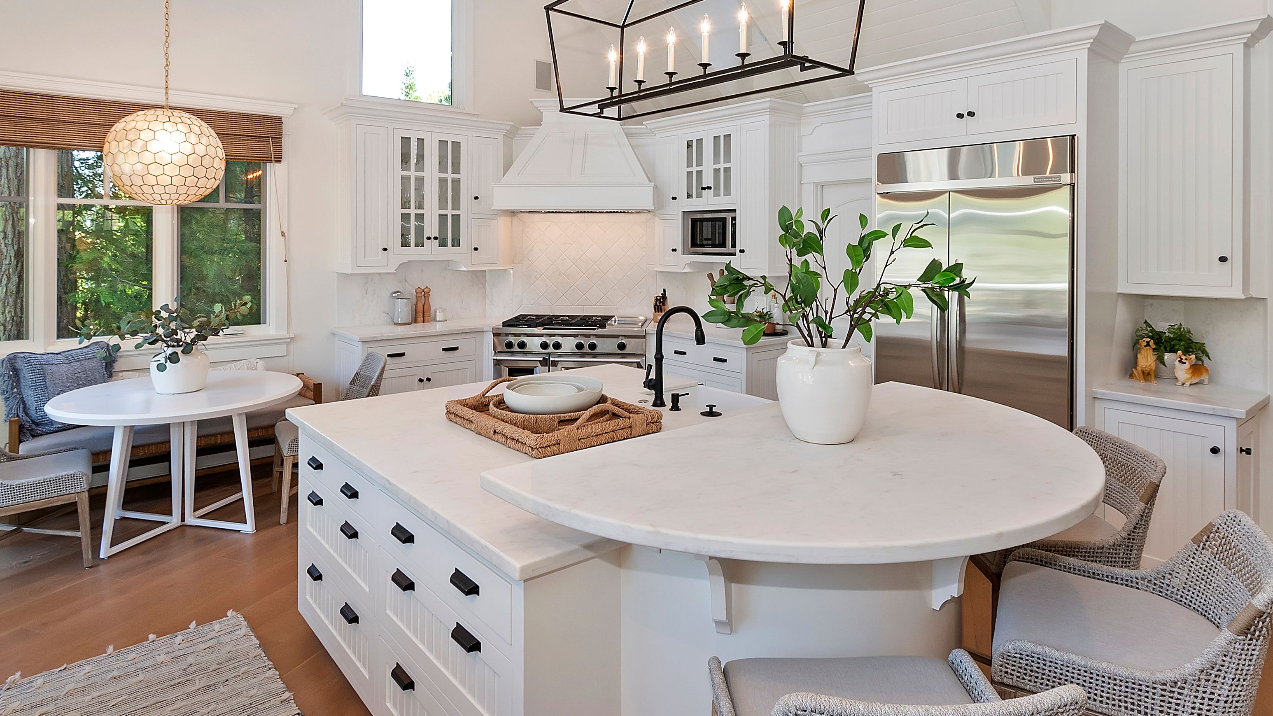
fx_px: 675
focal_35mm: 20
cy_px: 262
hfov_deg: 86.6
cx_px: 667
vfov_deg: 55.1
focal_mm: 10
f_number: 8
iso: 400
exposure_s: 1/30
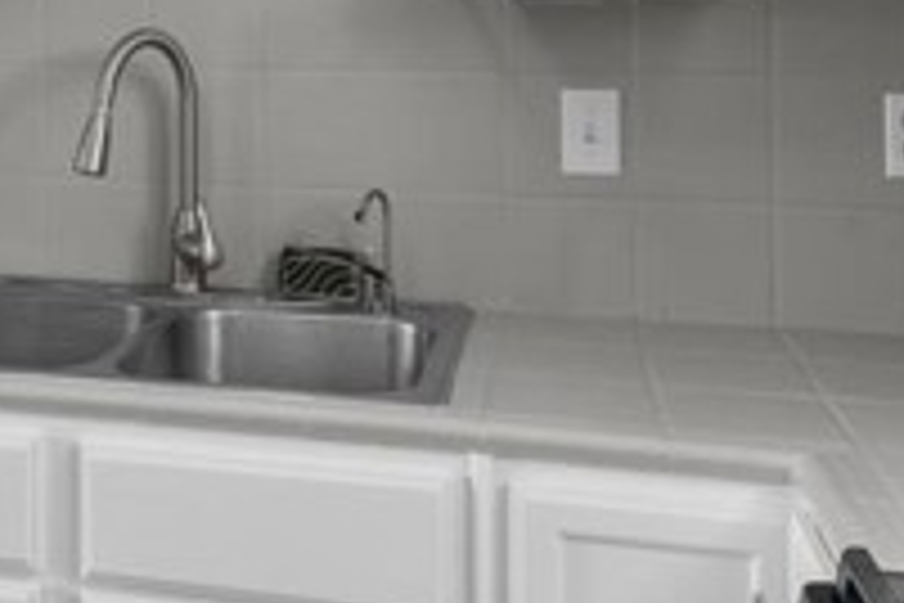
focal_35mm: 51
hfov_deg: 37.0
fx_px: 1281
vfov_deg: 25.2
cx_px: 135
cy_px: -2
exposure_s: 1/3
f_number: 10
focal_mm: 16
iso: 250
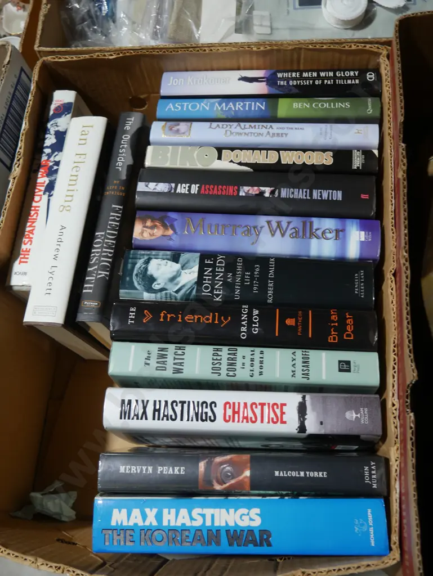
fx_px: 533
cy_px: 288
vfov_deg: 56.8
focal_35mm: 32
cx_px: 216
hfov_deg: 44.2
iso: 200
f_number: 3.6
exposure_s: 1/80
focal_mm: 16
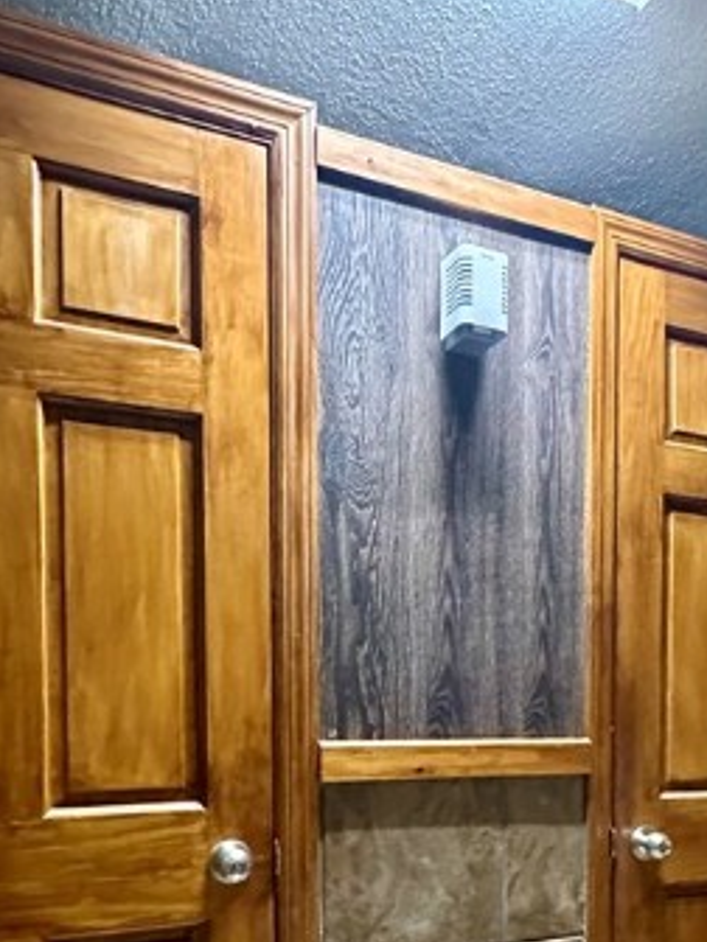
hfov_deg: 43.6
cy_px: 737
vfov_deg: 53.5
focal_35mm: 32
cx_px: 463
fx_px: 871
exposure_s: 1/40
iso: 1250
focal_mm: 2.22
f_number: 2.2
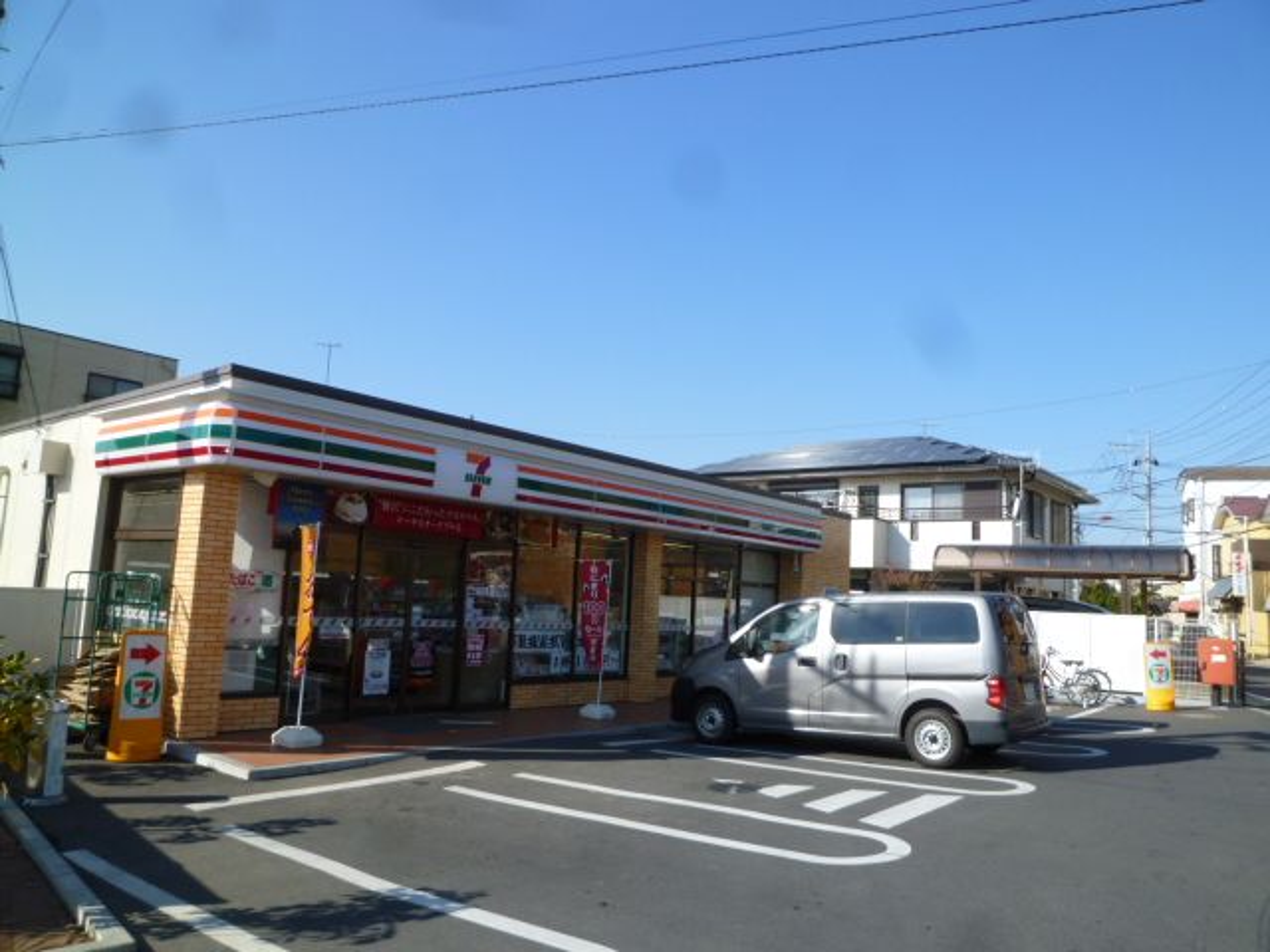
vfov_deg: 54.9
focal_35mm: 25
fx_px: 917
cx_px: 635
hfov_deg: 69.4
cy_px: 476
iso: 80
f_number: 4
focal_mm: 4.5
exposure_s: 1/400
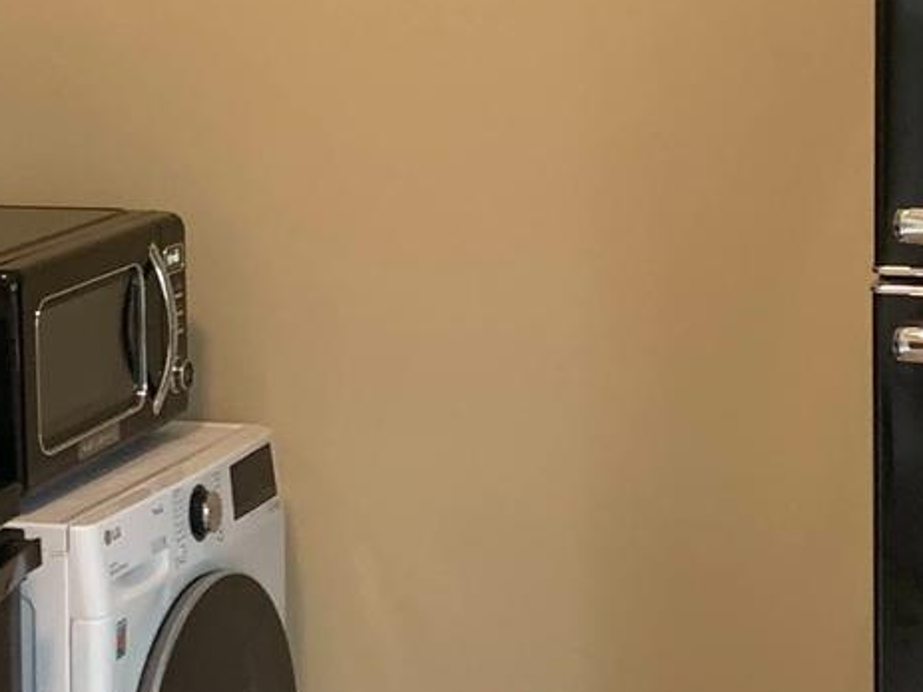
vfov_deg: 12.9
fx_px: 3066
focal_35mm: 115
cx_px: 546
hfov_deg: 17.1
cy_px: 211
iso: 160
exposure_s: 1/60
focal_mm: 4.25
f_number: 1.8
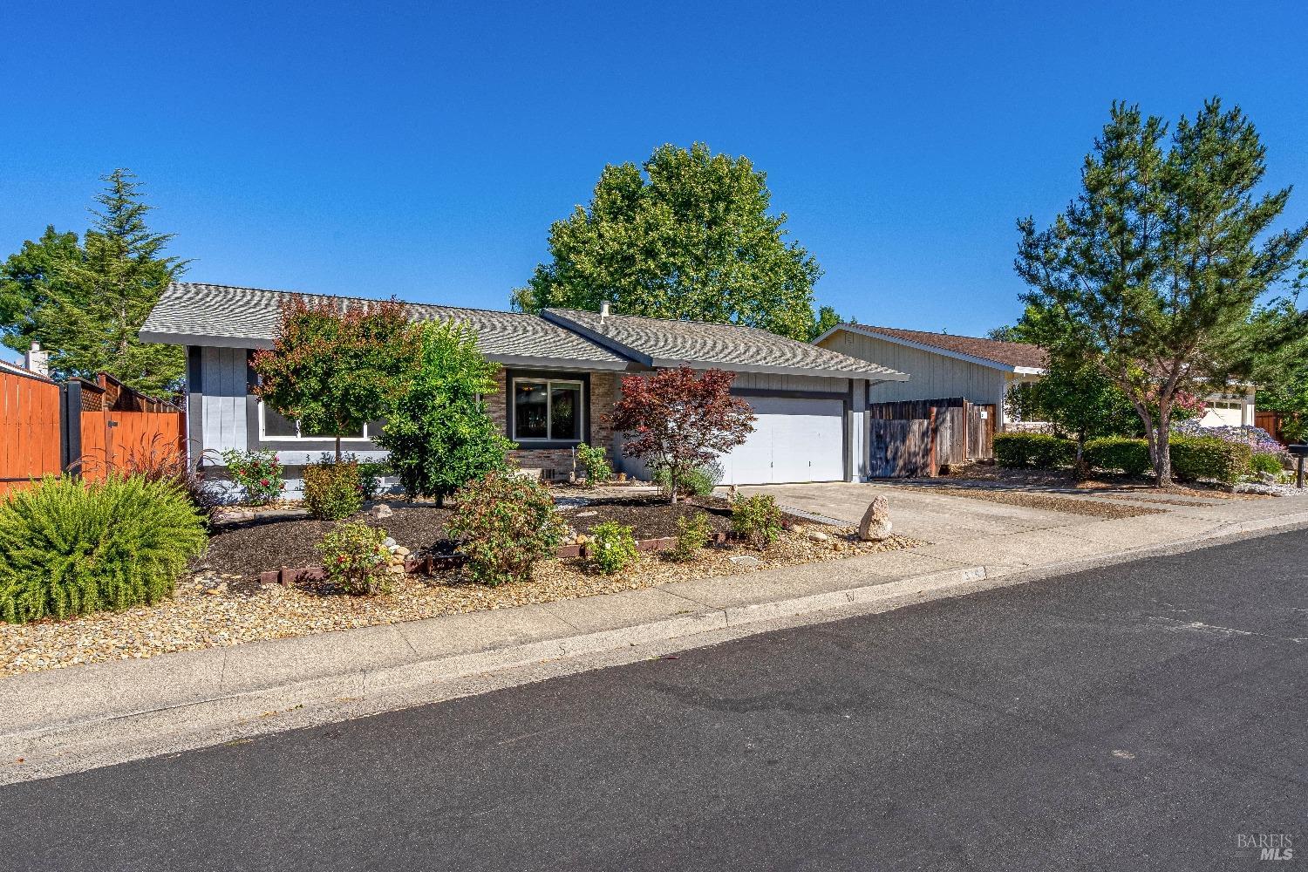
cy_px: 436
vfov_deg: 64.6
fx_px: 690
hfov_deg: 86.9
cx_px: 654
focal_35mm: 19
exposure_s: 1/320
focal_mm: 19
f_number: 11
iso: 320
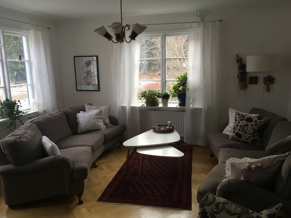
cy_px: 109
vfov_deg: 48.2
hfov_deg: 61.7
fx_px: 244
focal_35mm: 29
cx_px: 146
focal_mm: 4.15
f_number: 2.2
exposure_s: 1/33
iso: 64
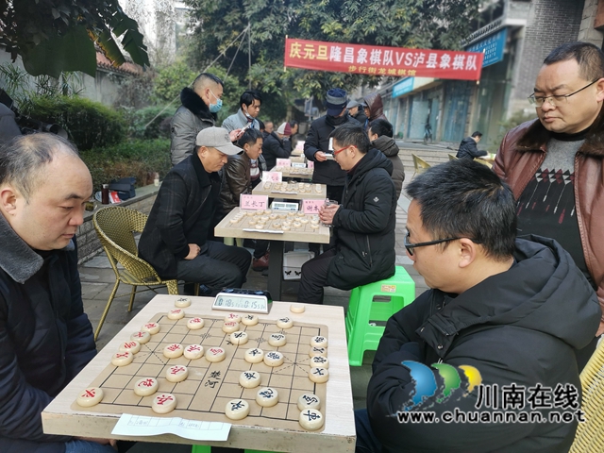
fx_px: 454
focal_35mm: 26
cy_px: 226
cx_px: 302
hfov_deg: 67.3
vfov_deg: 53.1
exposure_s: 1/103
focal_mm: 4.75
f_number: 2.4
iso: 50
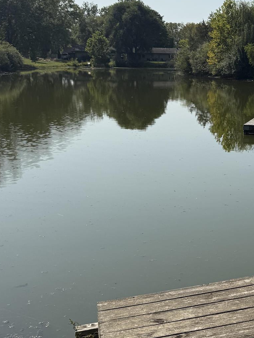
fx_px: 528
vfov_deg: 35.5
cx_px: 239
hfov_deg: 26.0
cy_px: 171
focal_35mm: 54
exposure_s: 1/8130
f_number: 1.78
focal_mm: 6.76
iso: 80
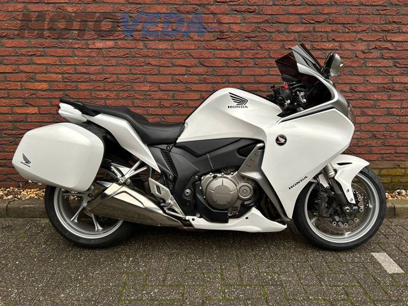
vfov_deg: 53.1
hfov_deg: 67.3
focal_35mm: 26
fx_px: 306
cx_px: 204
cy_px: 153
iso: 80
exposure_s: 1/100
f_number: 1.5
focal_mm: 5.7
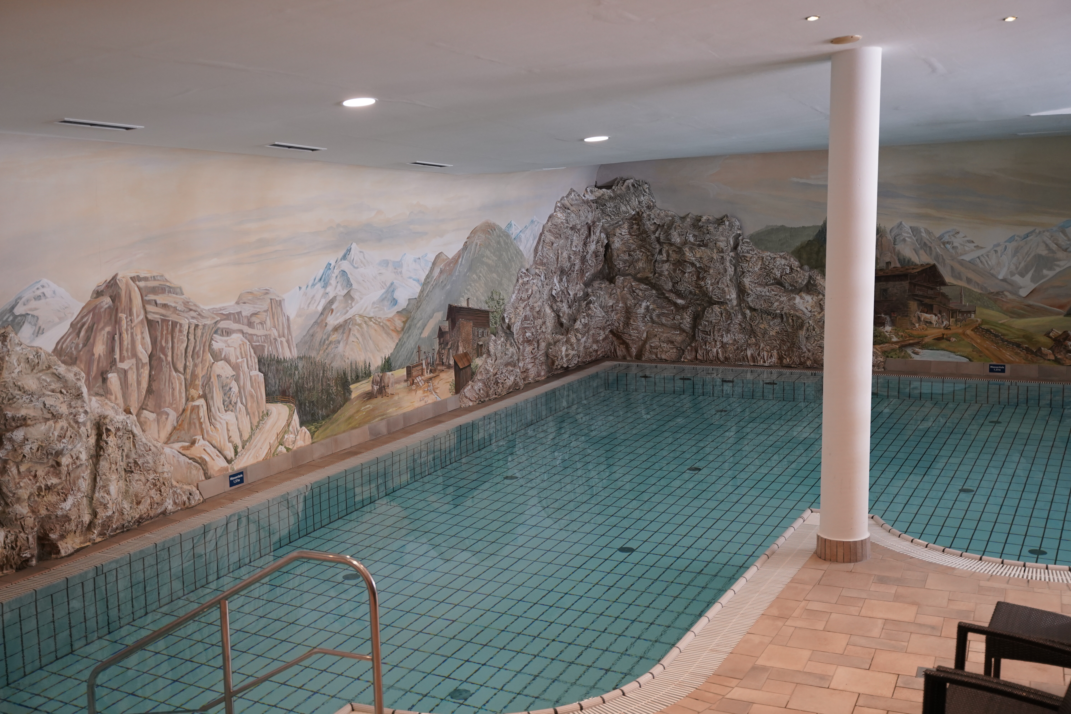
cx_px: 536
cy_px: 357
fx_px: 1220
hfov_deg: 47.4
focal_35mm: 41
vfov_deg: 32.6
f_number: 2.8
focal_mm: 41
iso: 1600
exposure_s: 1/160
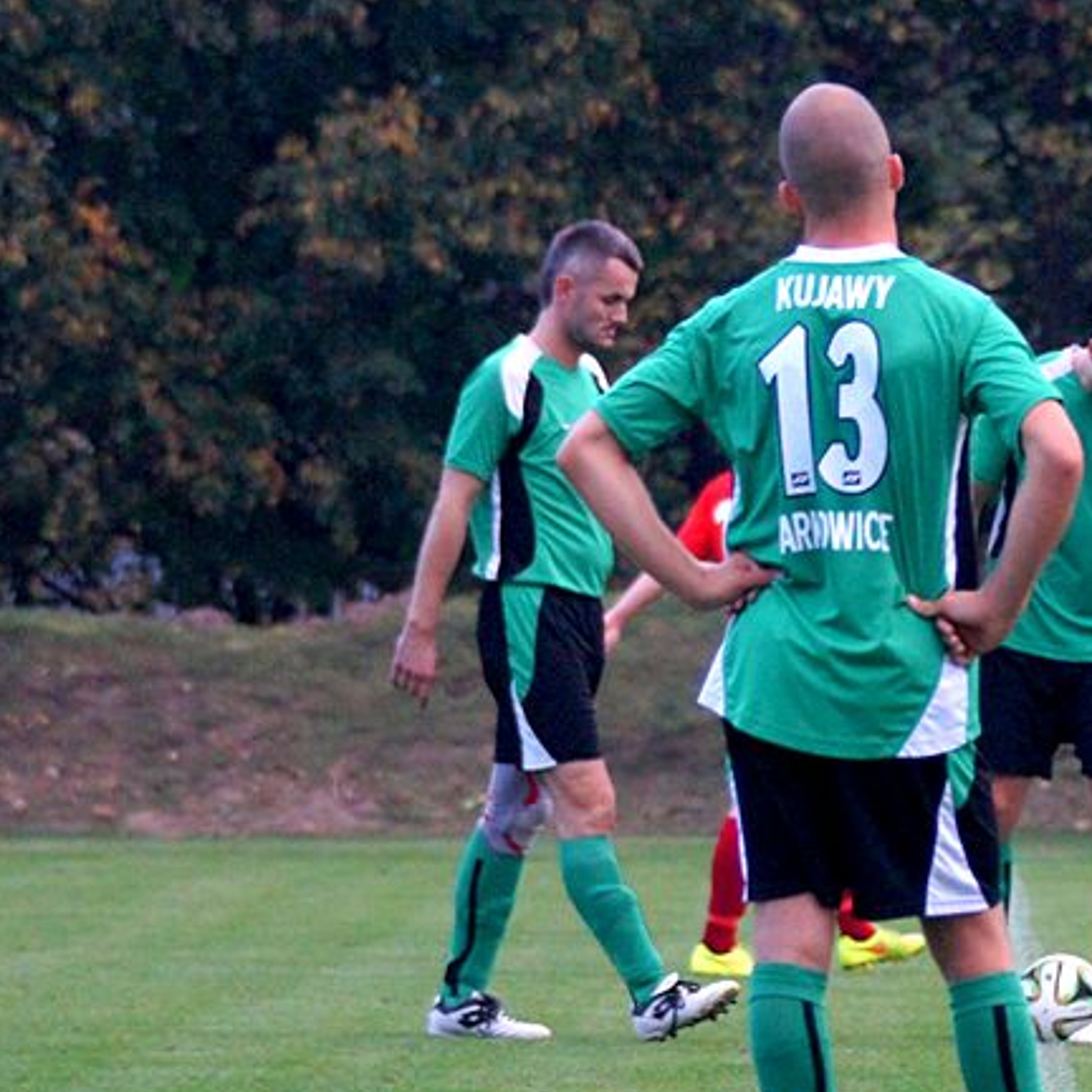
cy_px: 629
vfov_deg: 4.7
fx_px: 13420
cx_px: 700
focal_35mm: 376
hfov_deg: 4.7
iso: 1600
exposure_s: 1/250
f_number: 5
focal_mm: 150
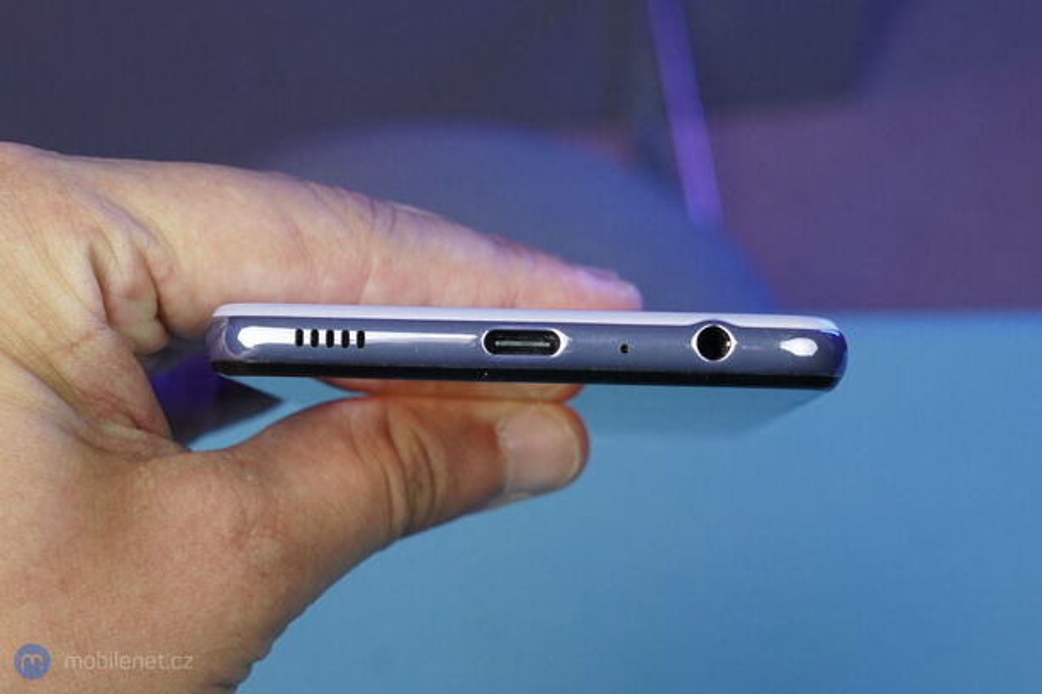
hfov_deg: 51.9
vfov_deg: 35.9
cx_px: 521
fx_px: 1071
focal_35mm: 37
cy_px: 347
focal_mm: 37
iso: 2500
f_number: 7.1
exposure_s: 1/200
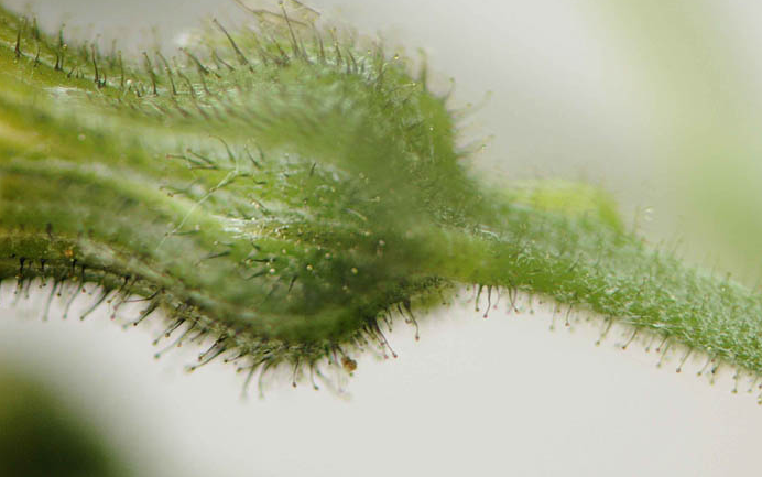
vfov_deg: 4.7
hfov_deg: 7.6
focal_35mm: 278
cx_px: 429
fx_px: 5773
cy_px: 240
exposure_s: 1/250
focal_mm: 105
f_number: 4.5
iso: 640
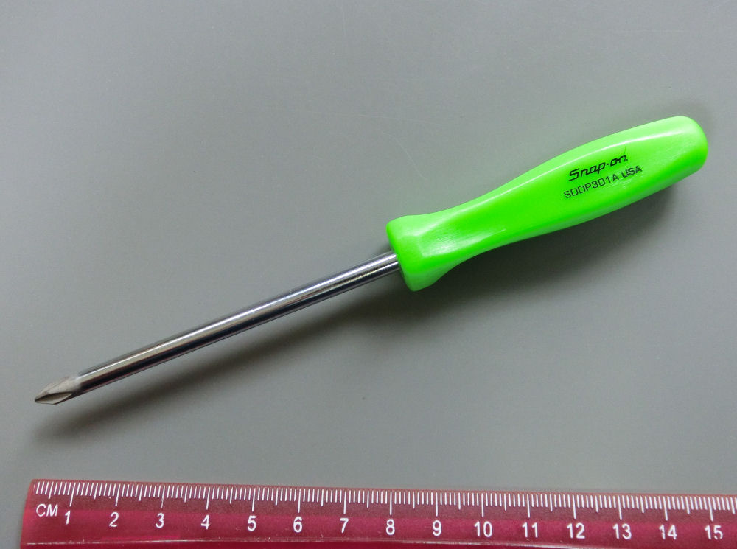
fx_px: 595
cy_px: 274
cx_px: 368
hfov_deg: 63.6
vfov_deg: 49.6
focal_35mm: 28
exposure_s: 1/60
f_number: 3
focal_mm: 5
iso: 500
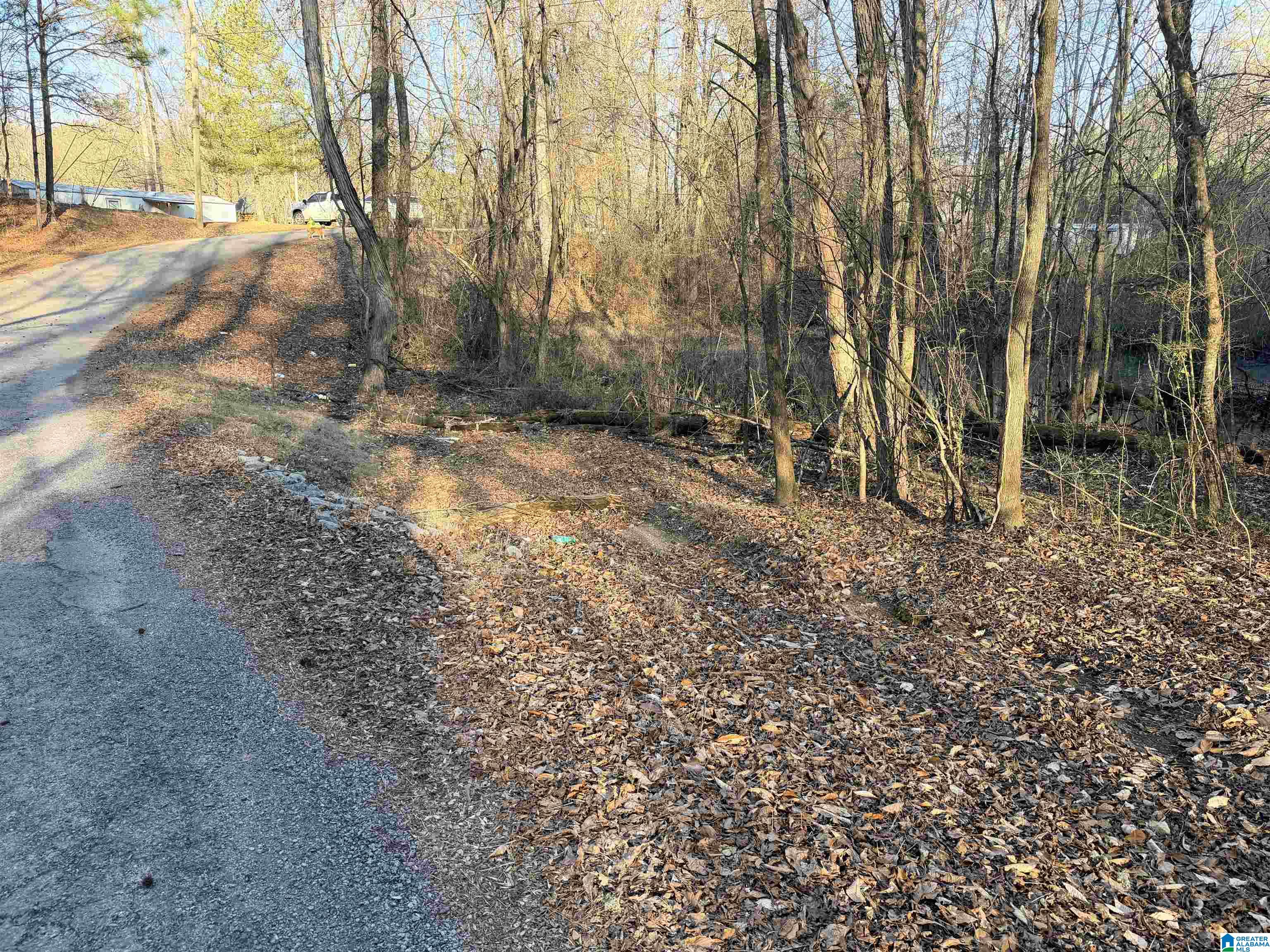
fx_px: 881
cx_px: 635
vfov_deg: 56.8
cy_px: 476
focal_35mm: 24
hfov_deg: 71.6
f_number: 1.78
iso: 100
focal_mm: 6.76
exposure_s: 1/426
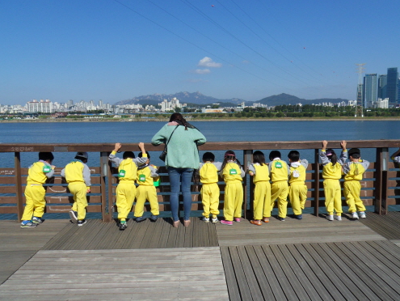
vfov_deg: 46.8
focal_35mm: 30
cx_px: 219
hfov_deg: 59.8
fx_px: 347
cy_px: 143
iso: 80
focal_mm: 4.7
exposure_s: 1/350
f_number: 7.8
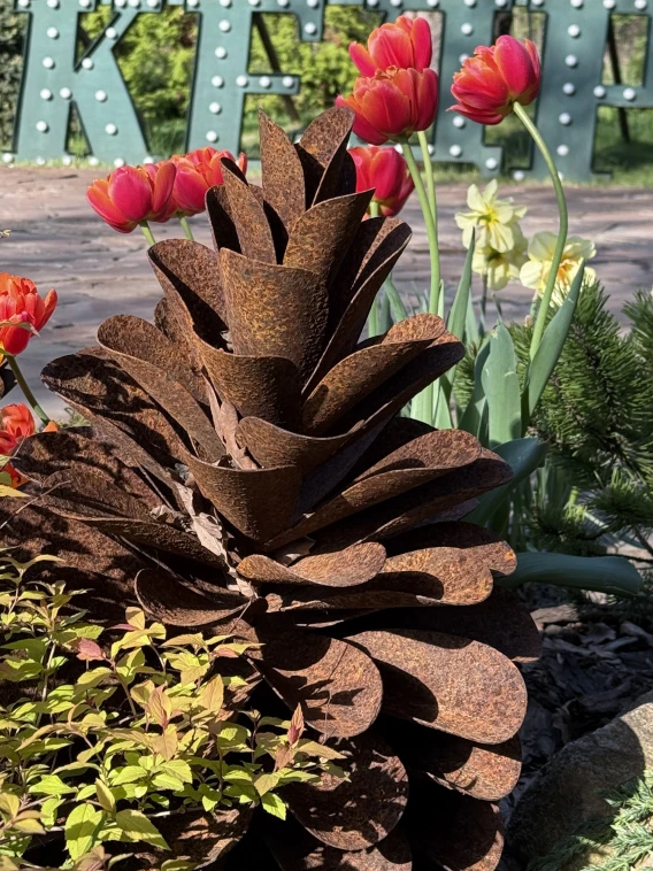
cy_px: 265
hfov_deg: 19.4
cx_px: 278
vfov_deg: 25.5
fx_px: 1913
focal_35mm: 76
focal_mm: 6.76
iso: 80
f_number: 1.78
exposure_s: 1/917
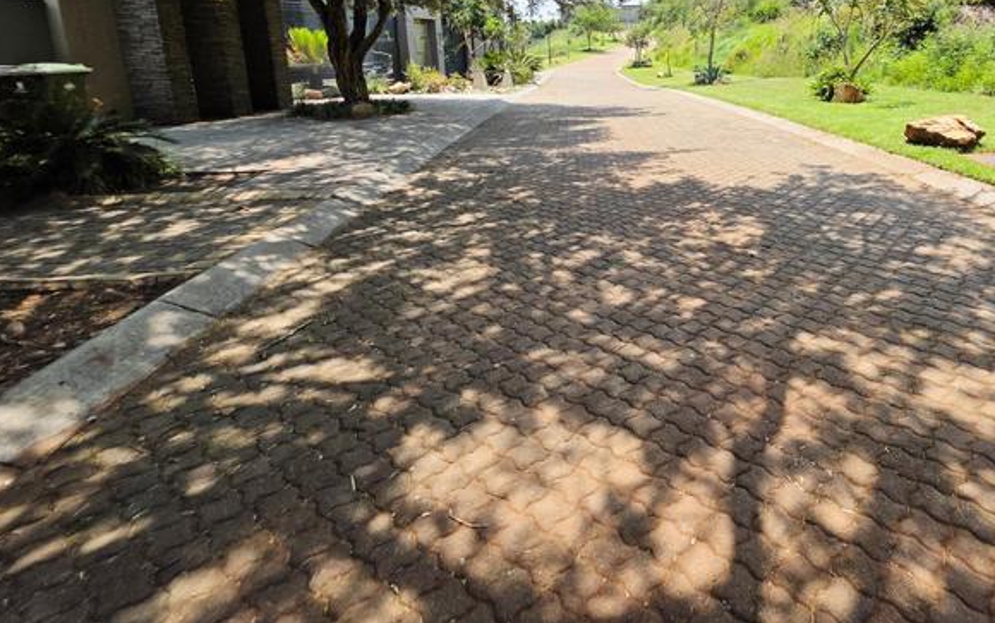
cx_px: 652
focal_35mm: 19
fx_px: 515
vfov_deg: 58.3
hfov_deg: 85.3
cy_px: 139
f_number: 1.9
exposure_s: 1/2000
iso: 40
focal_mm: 2.2
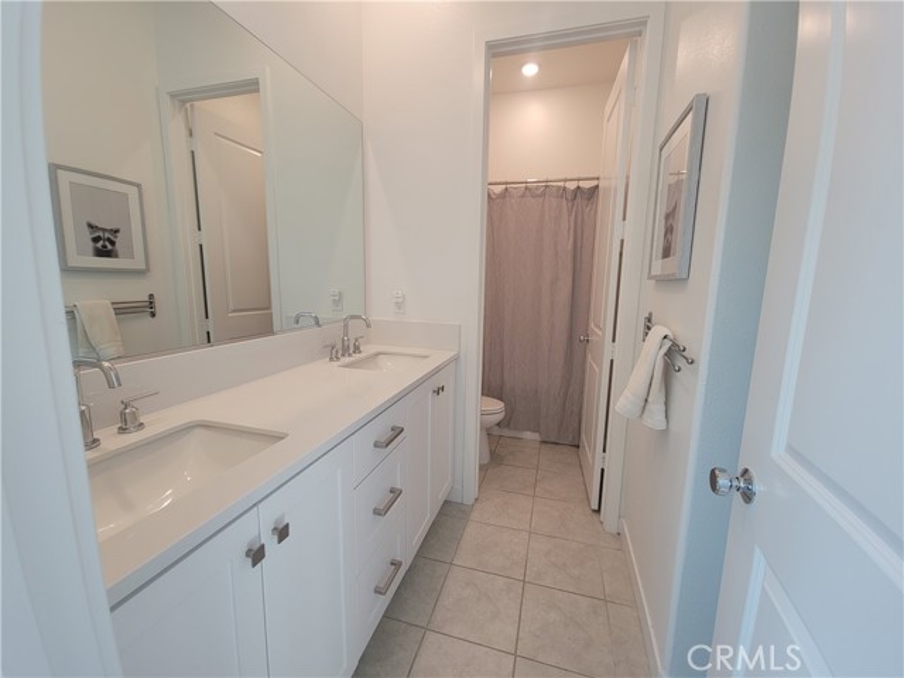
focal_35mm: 13
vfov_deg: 89.9
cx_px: 452
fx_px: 339
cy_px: 339
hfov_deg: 106.2
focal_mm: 2.2
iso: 80
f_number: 2.2
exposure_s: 1/60
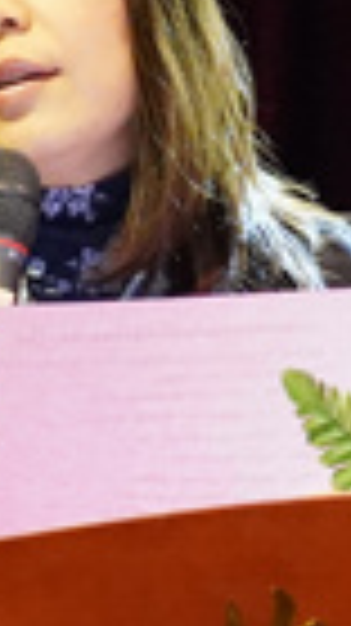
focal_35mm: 633
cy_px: 29
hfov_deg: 1.9
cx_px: 256
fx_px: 10493
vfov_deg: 3.4
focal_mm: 105
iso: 12800
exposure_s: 1/1250
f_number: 4
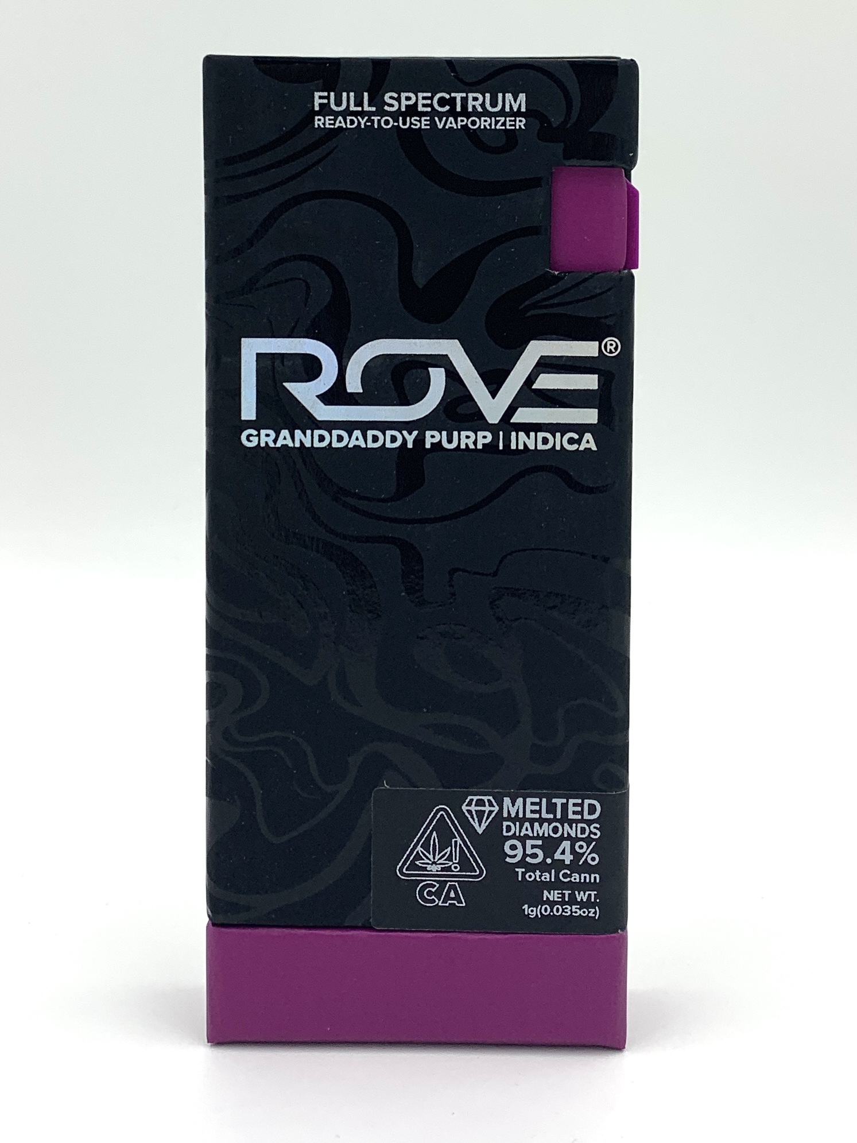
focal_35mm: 26
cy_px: 572
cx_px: 428
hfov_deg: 53.1
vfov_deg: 67.3
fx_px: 858
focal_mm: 4.25
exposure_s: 1/627
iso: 25
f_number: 1.8
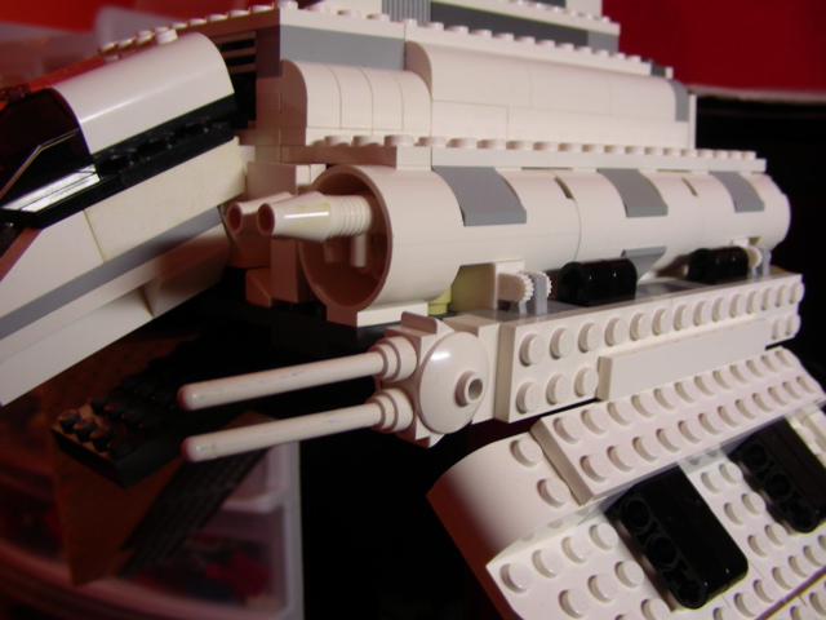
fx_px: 907
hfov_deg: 49.0
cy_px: 310
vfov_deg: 37.7
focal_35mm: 38
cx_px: 413
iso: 58
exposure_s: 1/3.9
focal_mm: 6.3
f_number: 3.5
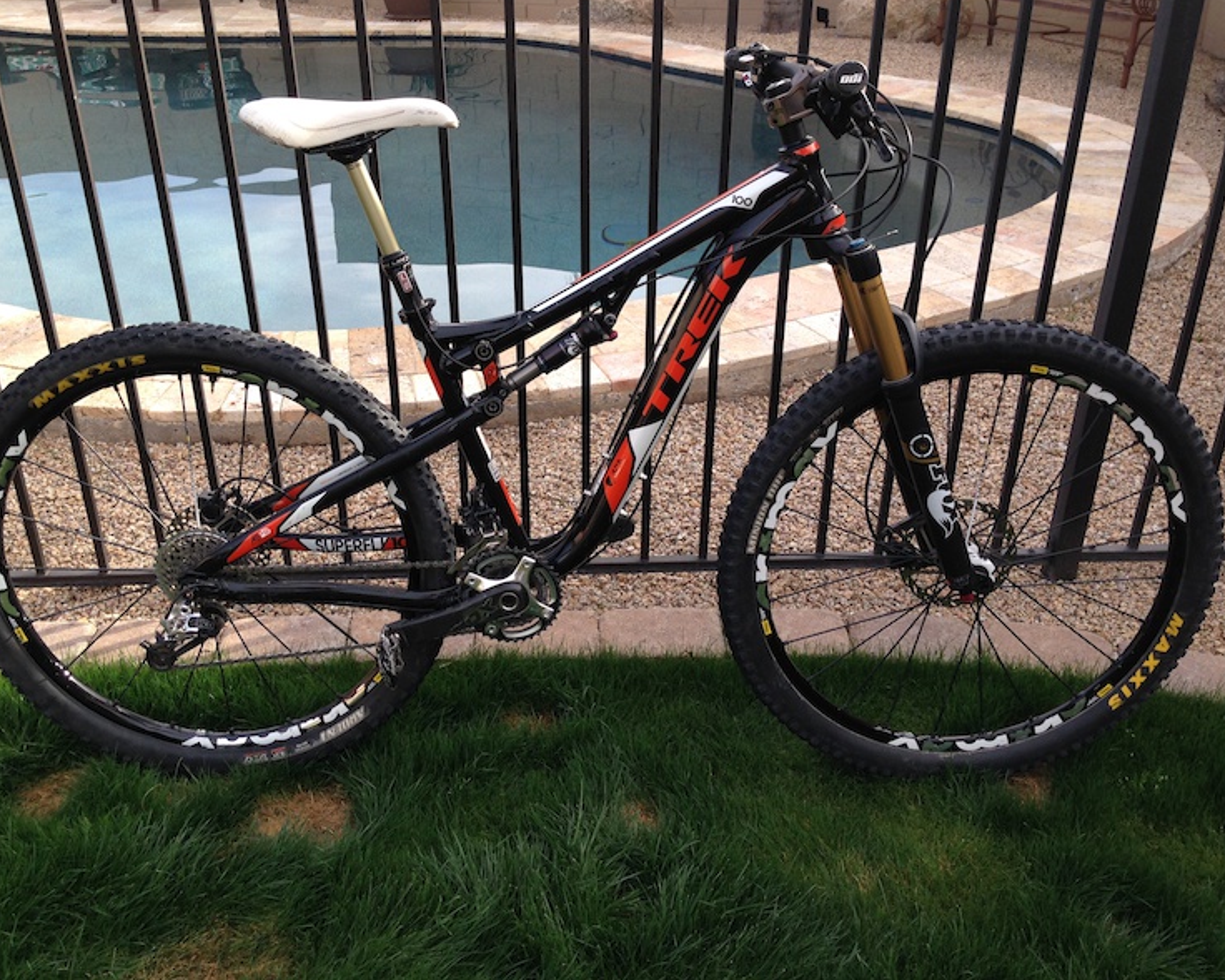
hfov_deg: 51.5
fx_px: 1269
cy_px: 484
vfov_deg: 42.2
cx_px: 571
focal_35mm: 35
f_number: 2.4
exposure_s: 1/303
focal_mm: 4.12
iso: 50
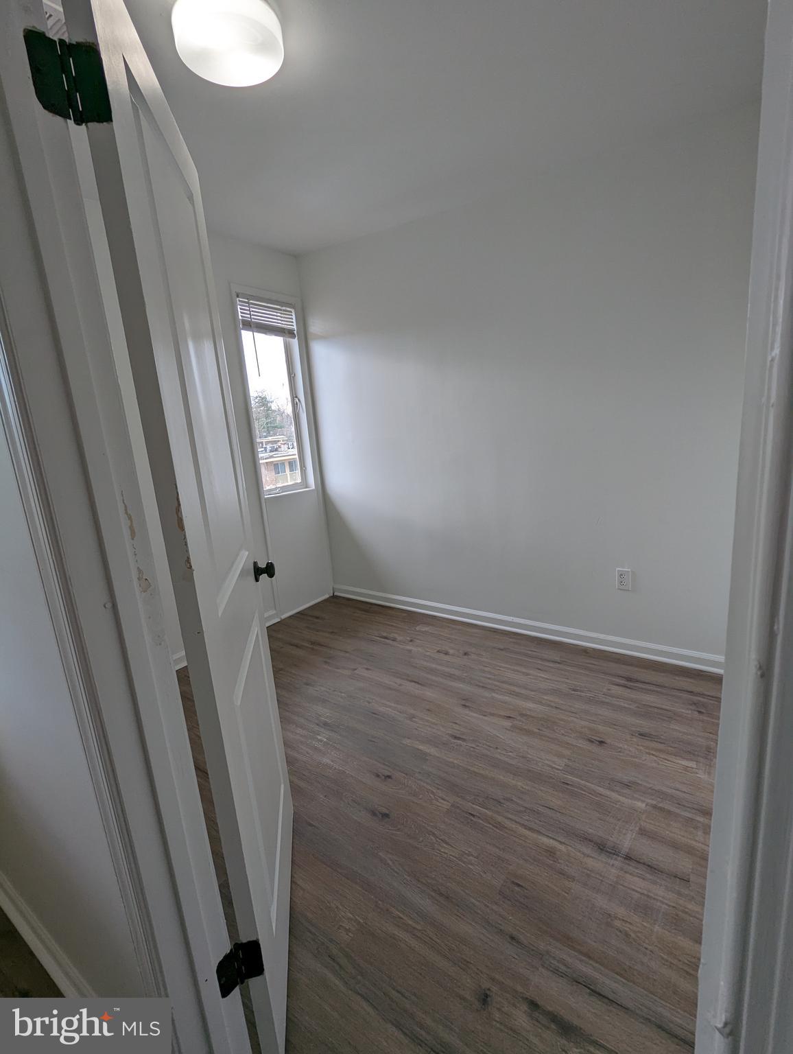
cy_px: 527
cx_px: 396
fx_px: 488
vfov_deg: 94.4
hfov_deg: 78.2
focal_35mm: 16
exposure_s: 1/137
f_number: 2.2
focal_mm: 2.35
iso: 54
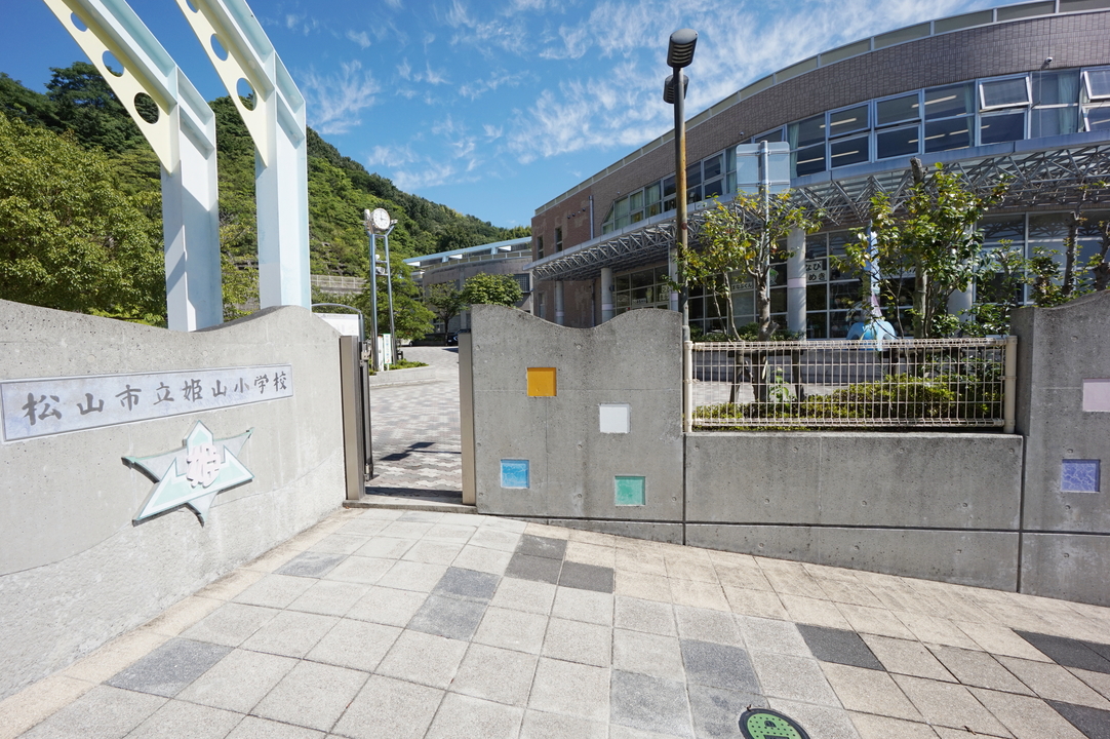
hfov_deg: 100.4
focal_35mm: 15
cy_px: 370
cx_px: 555
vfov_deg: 77.3
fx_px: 462
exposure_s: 1/200
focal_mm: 10
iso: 100
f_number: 11
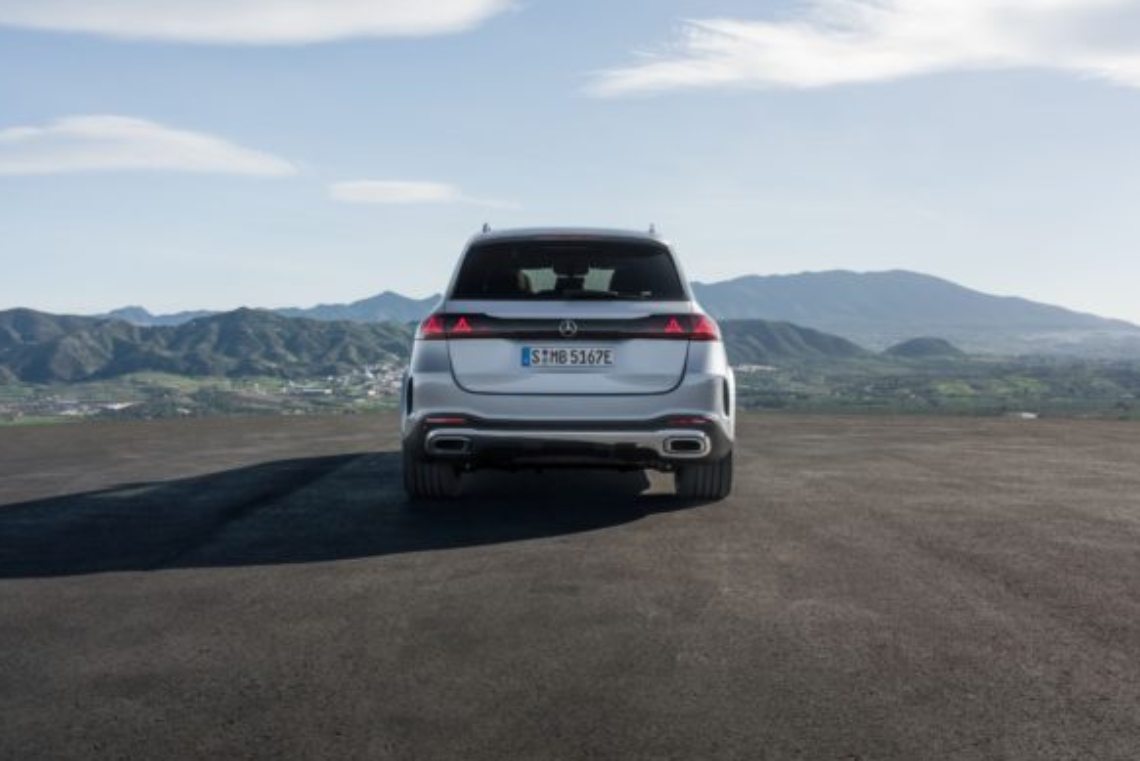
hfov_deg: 53.1
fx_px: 1140
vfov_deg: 36.9
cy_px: 380
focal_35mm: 36
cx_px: 579
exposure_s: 1/320
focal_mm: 35
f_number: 5.6
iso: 100
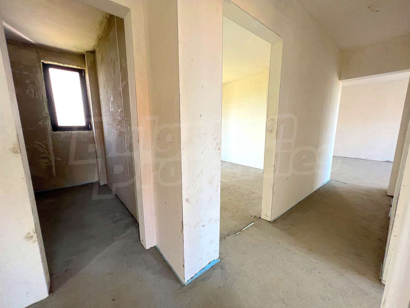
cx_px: 205
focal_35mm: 13
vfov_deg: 89.9
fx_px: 154
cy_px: 154
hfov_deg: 106.2
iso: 80
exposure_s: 1/99
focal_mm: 1.57
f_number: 1.8
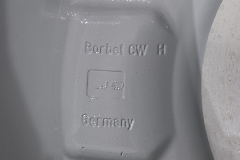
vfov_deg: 16.6
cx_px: 120
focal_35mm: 82
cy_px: 80
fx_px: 550
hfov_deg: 24.6
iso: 400
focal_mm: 55
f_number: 5.6
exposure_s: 1/60
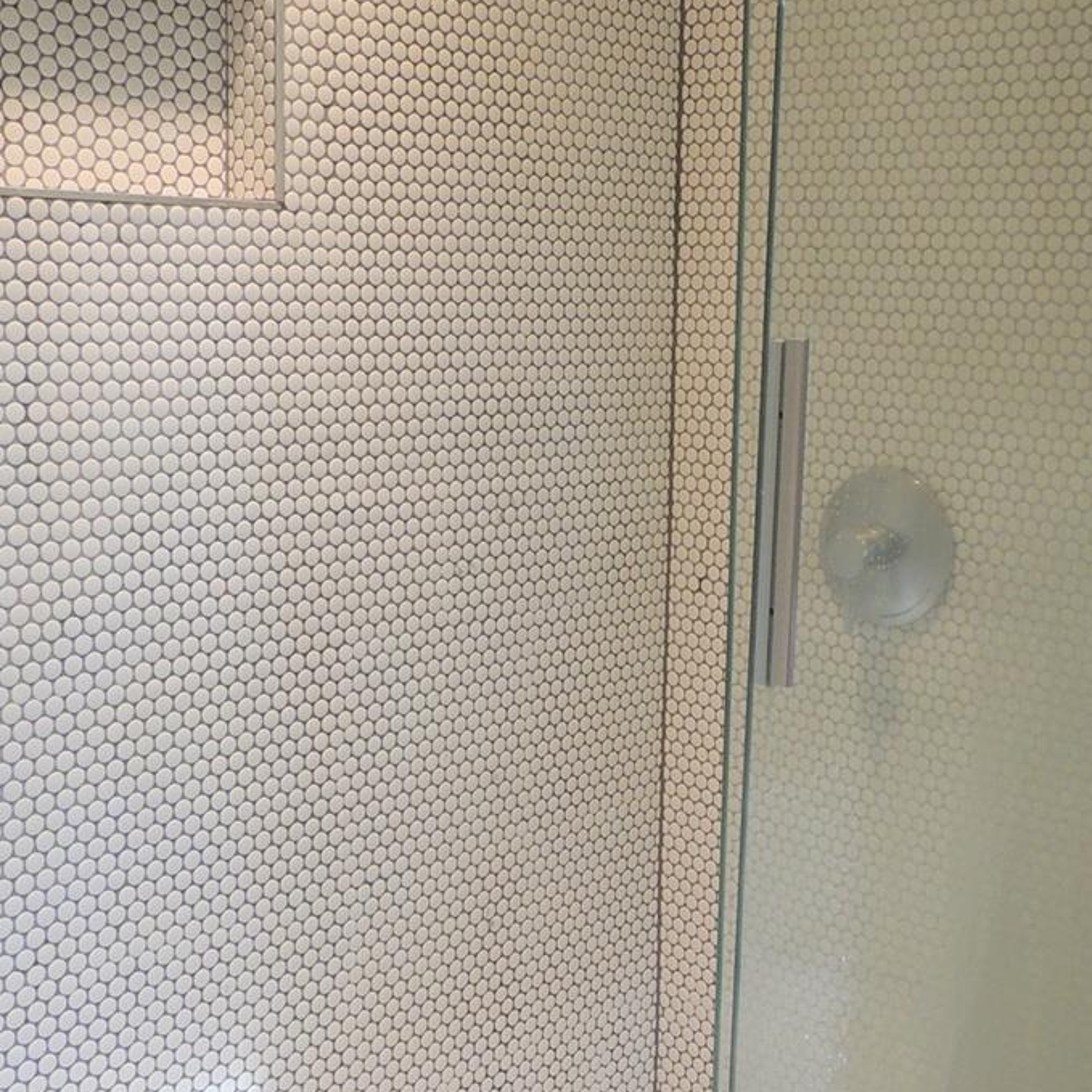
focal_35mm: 48
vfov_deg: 35.3
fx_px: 1713
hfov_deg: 35.0
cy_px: 479
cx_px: 720
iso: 220
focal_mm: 4.3
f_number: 3
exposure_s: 1/30
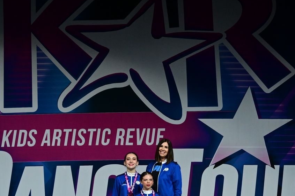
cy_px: 136
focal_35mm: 87
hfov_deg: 23.4
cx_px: 144
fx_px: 713
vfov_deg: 15.7
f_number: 2.8
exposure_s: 1/800
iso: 1600
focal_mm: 33
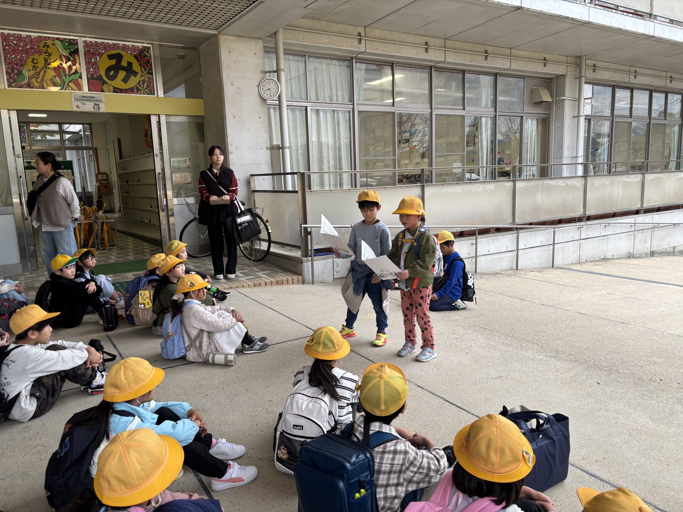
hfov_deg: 67.3
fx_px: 513
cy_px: 256
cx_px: 342
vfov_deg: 53.1
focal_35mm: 26
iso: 100
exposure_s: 1/121
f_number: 1.6
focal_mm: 5.96
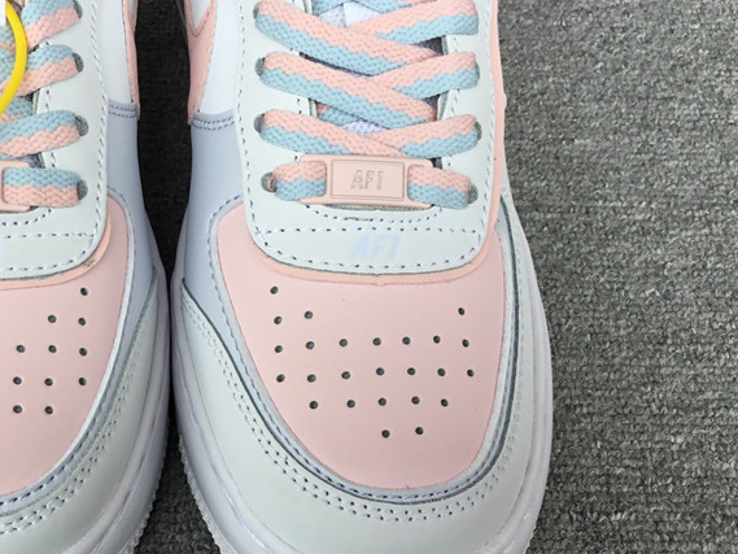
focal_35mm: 49
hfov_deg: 38.0
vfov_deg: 29.7
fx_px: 1045
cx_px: 193
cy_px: 306
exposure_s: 1/251
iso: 25
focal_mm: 3.3
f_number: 2.4
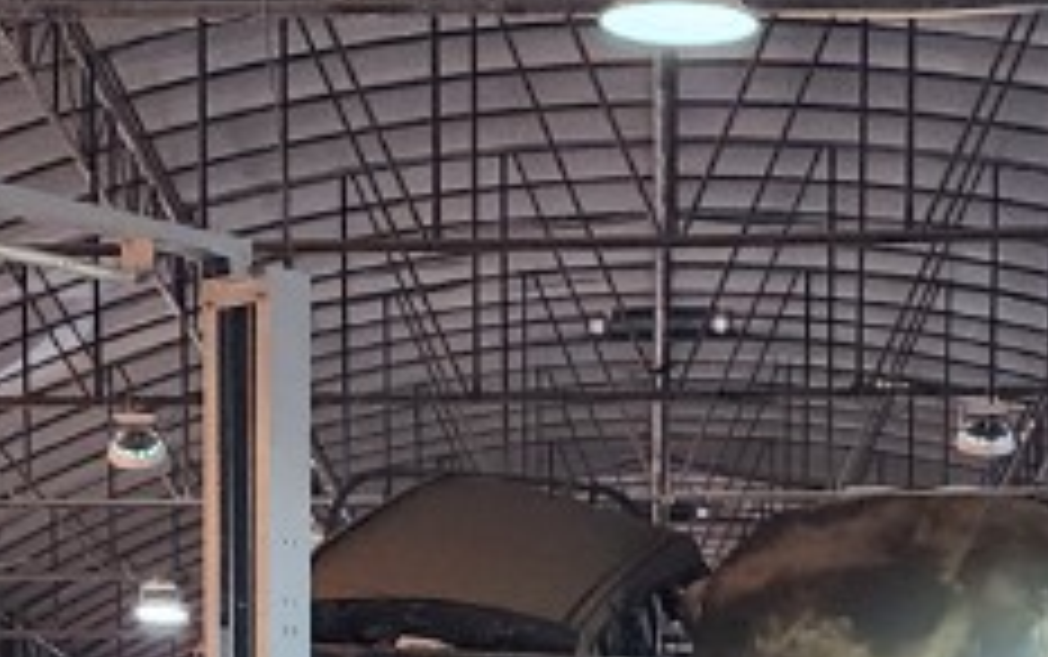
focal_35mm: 134
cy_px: 1449
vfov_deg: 9.0
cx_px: 513
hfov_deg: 15.6
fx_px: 3830
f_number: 1.8
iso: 125
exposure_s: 1/120
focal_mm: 6.4
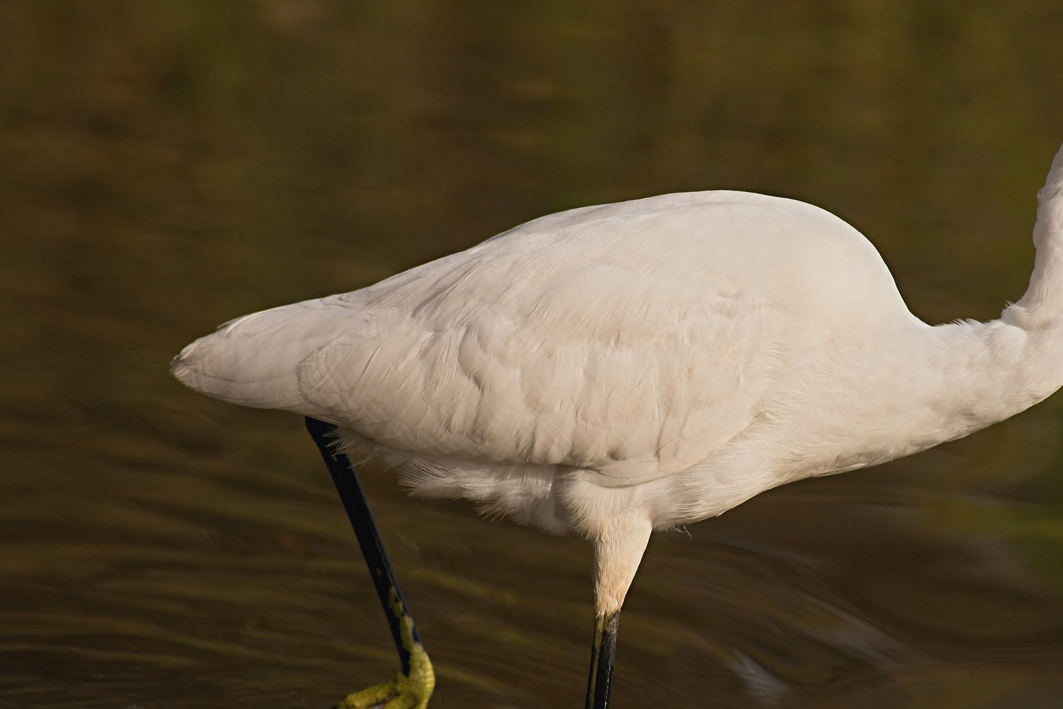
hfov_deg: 2.3
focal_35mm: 906
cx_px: 729
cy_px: 373
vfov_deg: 1.5
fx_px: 26755
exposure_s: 1/2000
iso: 800
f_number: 8
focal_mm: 600
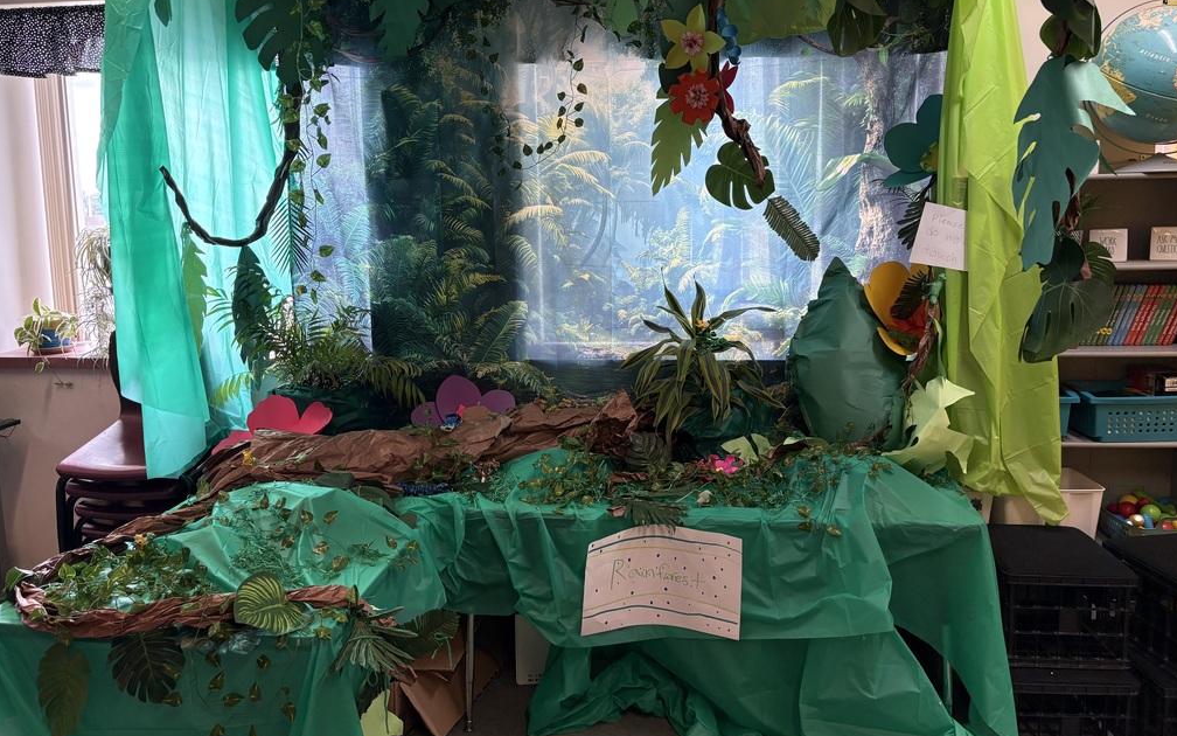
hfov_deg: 66.5
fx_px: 898
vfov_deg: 44.5
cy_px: 324
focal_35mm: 28
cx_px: 593
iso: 160
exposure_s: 1/60
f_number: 1.6
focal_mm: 5.96
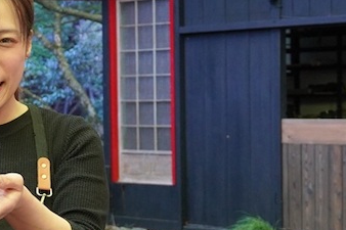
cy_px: 147
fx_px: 1230
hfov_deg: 15.6
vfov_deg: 10.7
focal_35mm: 128
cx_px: -21
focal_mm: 24
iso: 1250
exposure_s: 1/160
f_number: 4
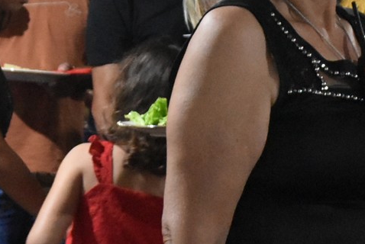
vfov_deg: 8.1
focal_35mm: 169
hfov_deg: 12.1
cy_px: 53
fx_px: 1716
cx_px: 293
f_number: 5
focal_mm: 30
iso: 6400
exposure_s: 1/80
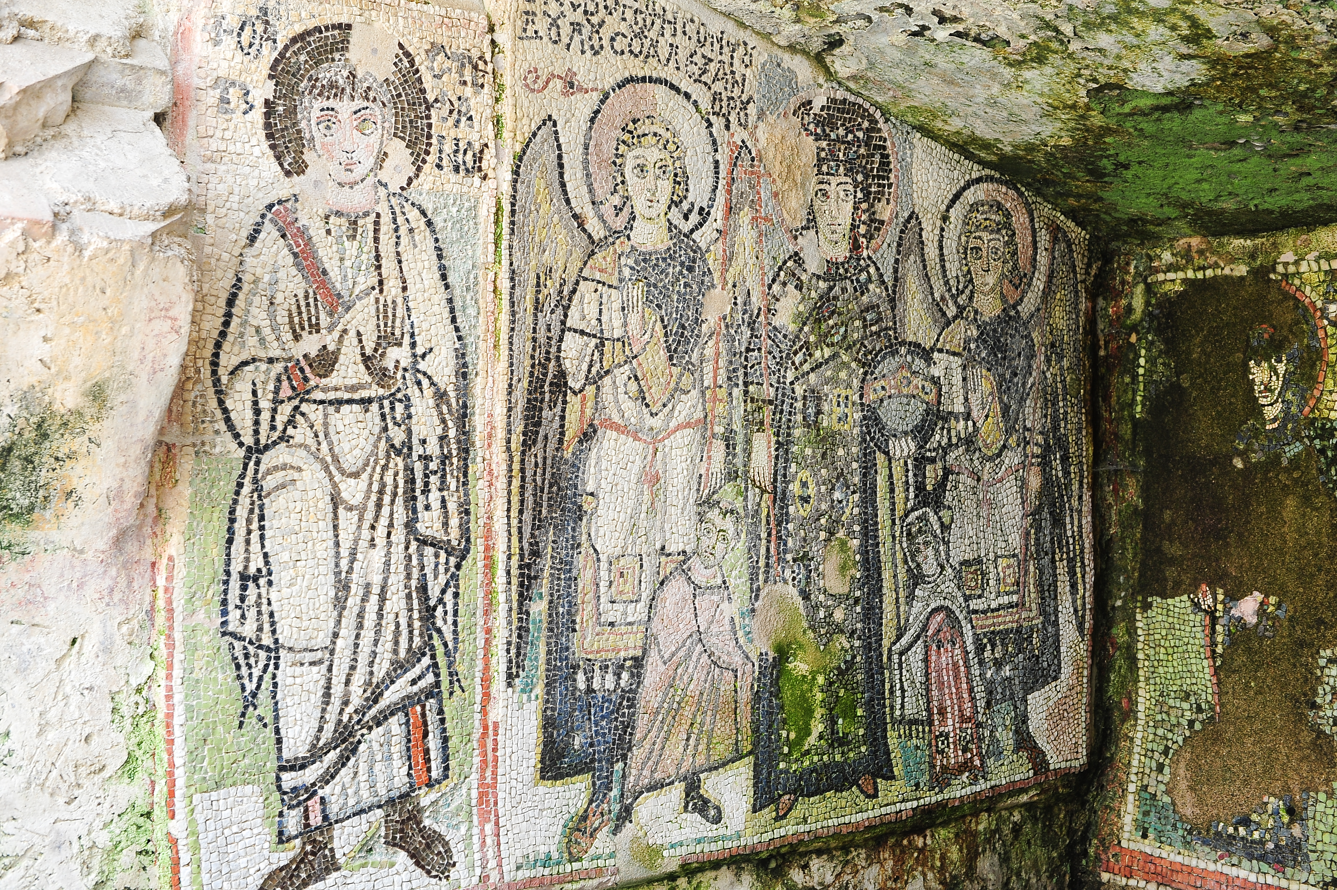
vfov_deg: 28.0
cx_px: 668
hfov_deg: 41.1
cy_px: 445
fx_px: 1781
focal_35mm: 48
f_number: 7.1
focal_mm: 48
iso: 400
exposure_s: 1/15
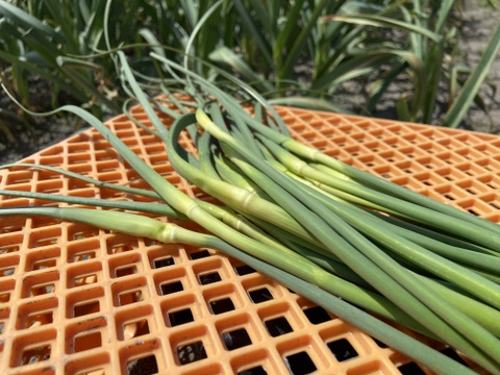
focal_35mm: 26
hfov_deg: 67.3
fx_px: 376
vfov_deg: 53.1
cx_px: 250
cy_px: 188
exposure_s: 1/4444
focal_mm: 4.25
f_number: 1.8
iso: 32
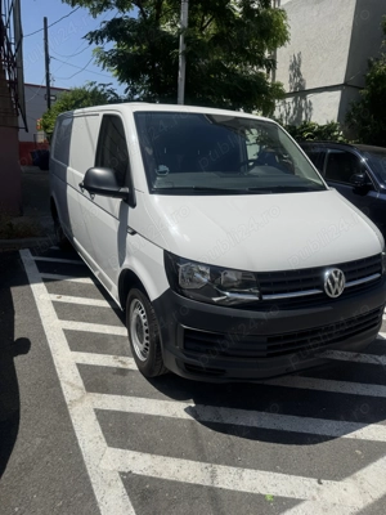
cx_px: 193
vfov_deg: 71.6
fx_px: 357
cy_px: 258
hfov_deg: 56.8
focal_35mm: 24
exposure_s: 1/7937
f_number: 1.78
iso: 80
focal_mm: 6.76
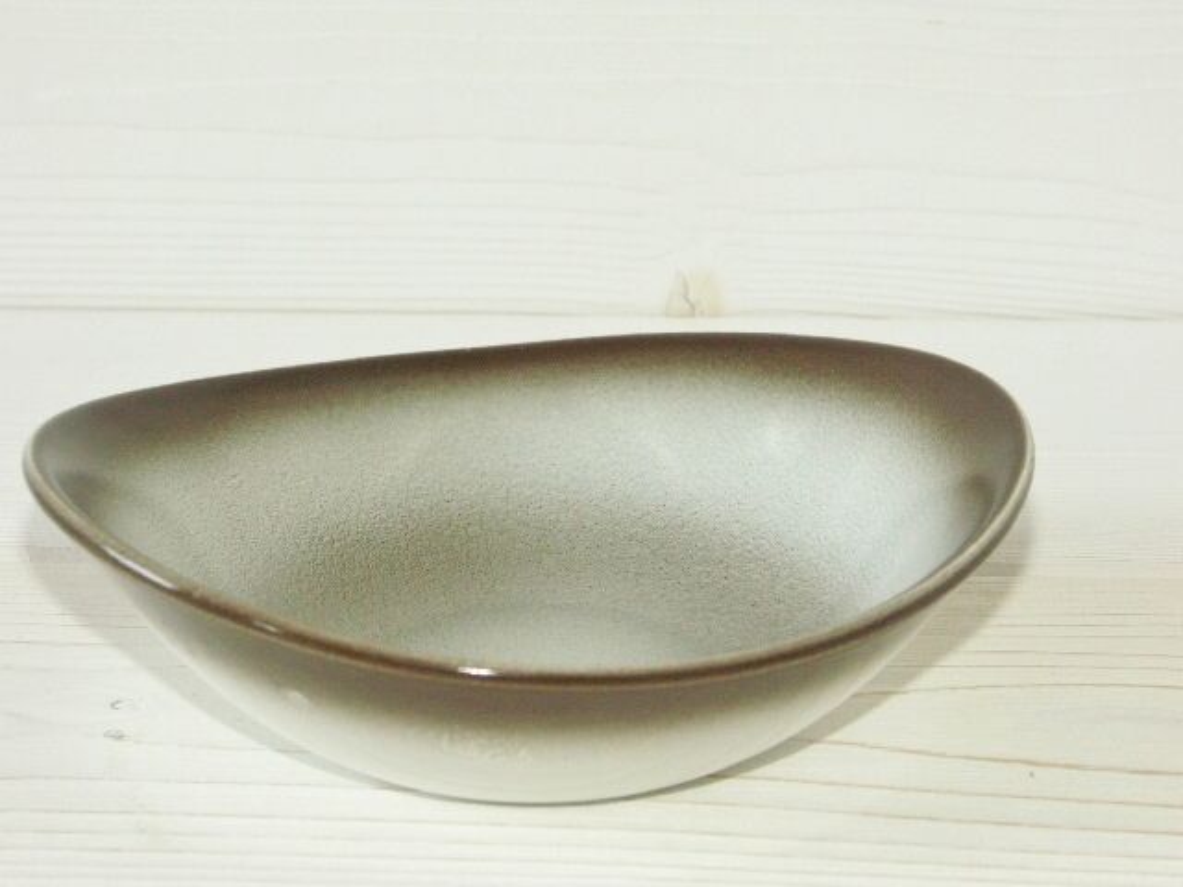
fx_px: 3110
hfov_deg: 21.5
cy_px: 444
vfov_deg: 16.2
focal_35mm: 91
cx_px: 592
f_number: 5.6
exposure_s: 1/80
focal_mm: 22.54
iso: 200
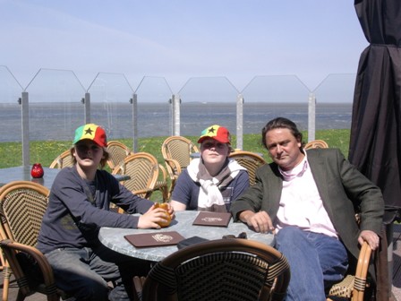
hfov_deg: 42.1
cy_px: 150
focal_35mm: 45
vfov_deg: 32.2
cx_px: 200
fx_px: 521
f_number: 5.8
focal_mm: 6.7
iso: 70
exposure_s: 1/332
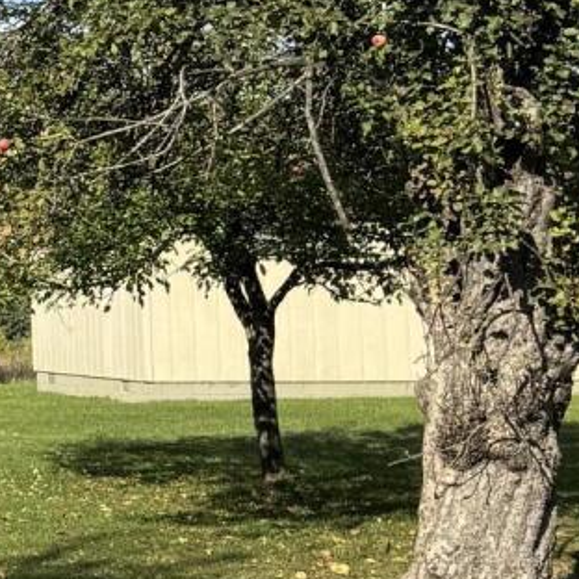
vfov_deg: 12.8
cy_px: 113
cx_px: -650
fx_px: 2574
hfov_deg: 11.4
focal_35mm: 136
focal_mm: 6.76
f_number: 1.78
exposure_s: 1/4049
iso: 80
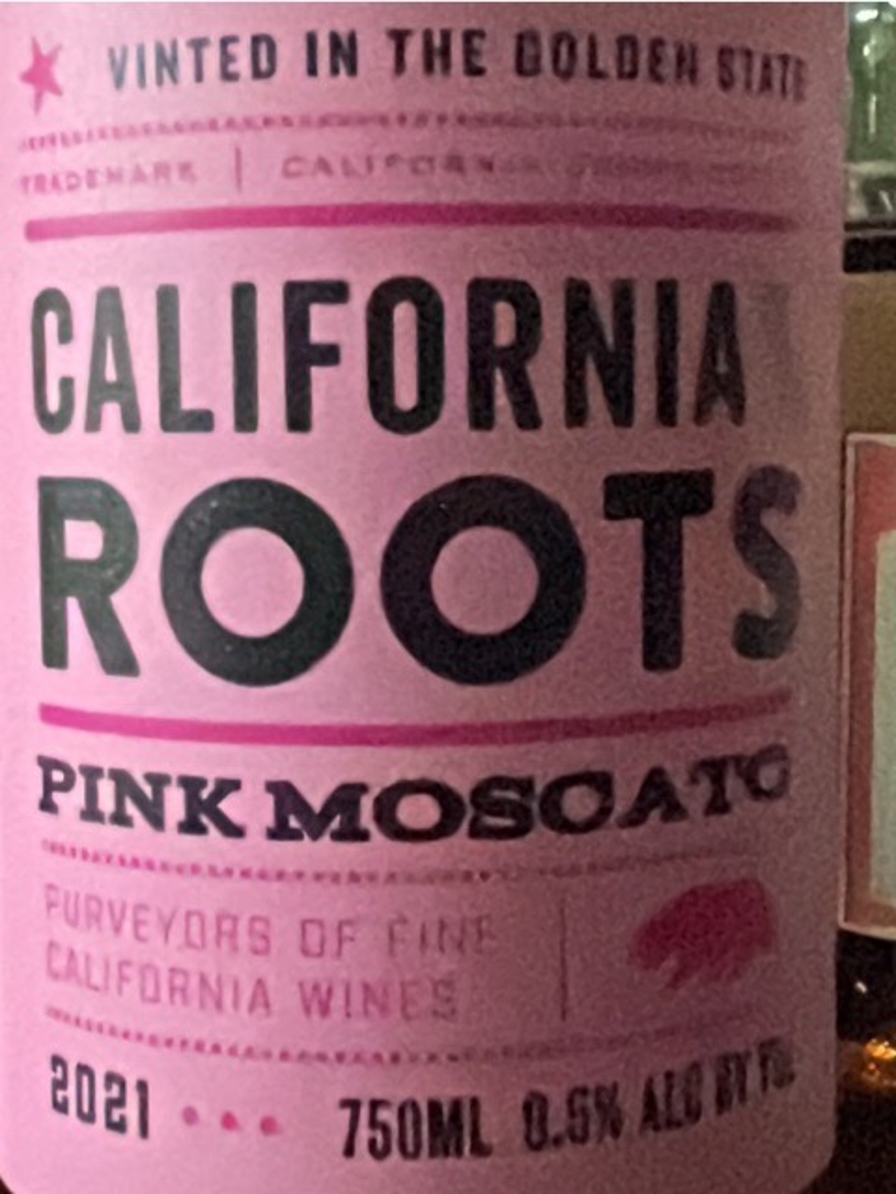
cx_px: 448
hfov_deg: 46.8
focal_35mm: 30
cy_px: 597
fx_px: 1035
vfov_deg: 60.0
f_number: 2.4
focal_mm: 1.54
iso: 2500
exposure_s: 1/40
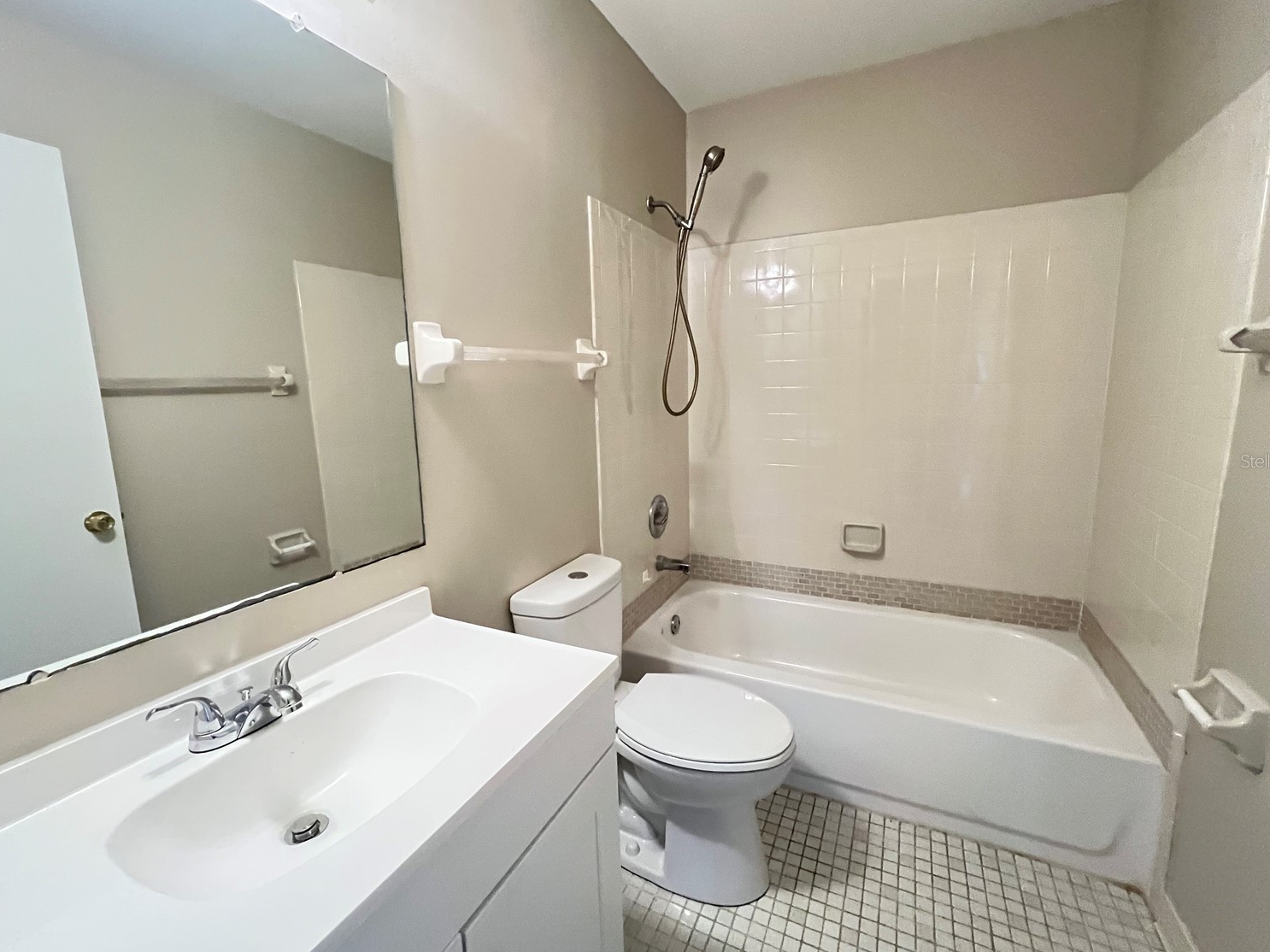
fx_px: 514
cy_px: 461
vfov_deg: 85.6
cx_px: 638
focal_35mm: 14
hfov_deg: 102.1
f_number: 1.8
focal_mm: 1.57
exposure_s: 1/51
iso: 1000
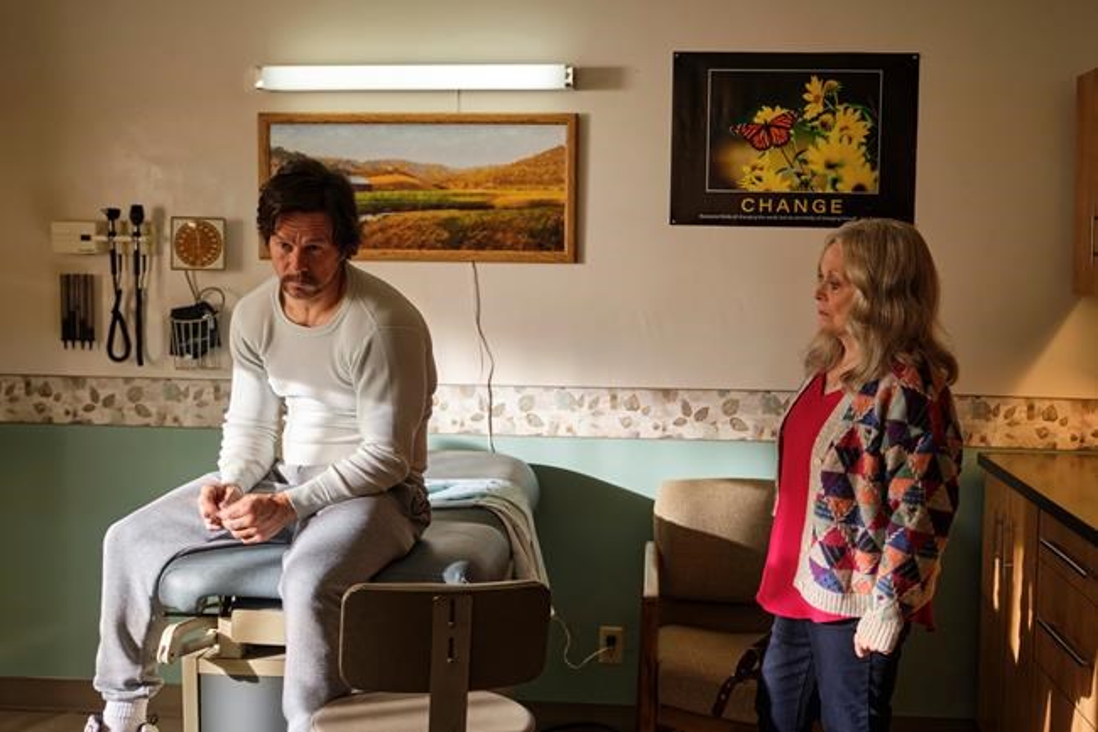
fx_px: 1342
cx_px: 549
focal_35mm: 44
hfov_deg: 44.5
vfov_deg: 30.5
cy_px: 366
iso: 400
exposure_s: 1/250
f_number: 2.8
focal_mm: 29.2
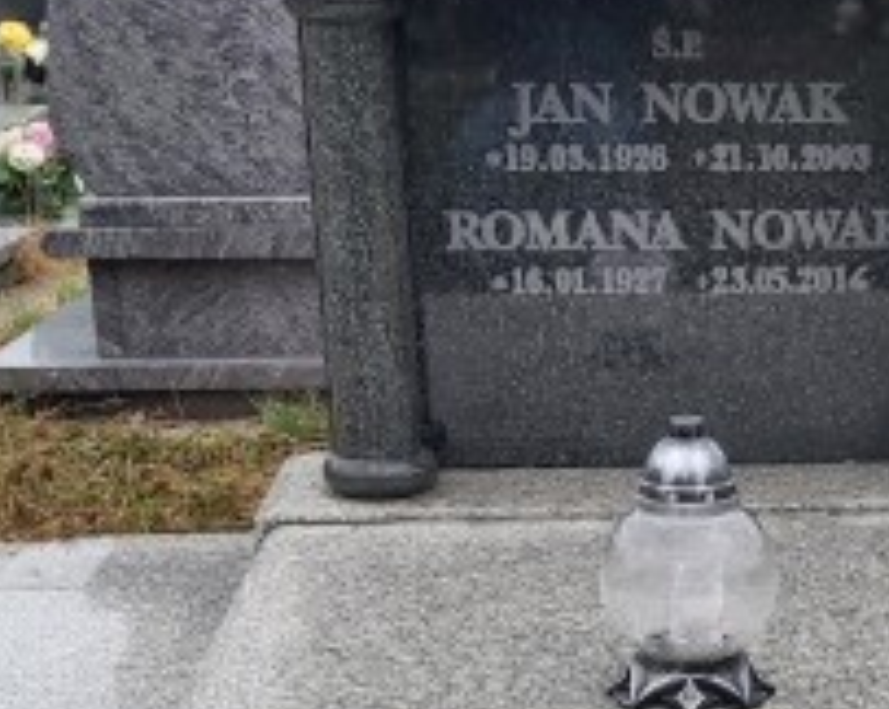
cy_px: 705
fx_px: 2103
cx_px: 806
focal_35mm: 80
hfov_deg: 23.2
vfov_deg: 18.7
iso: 64
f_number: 1.7
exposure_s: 1/1100
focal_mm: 3.92
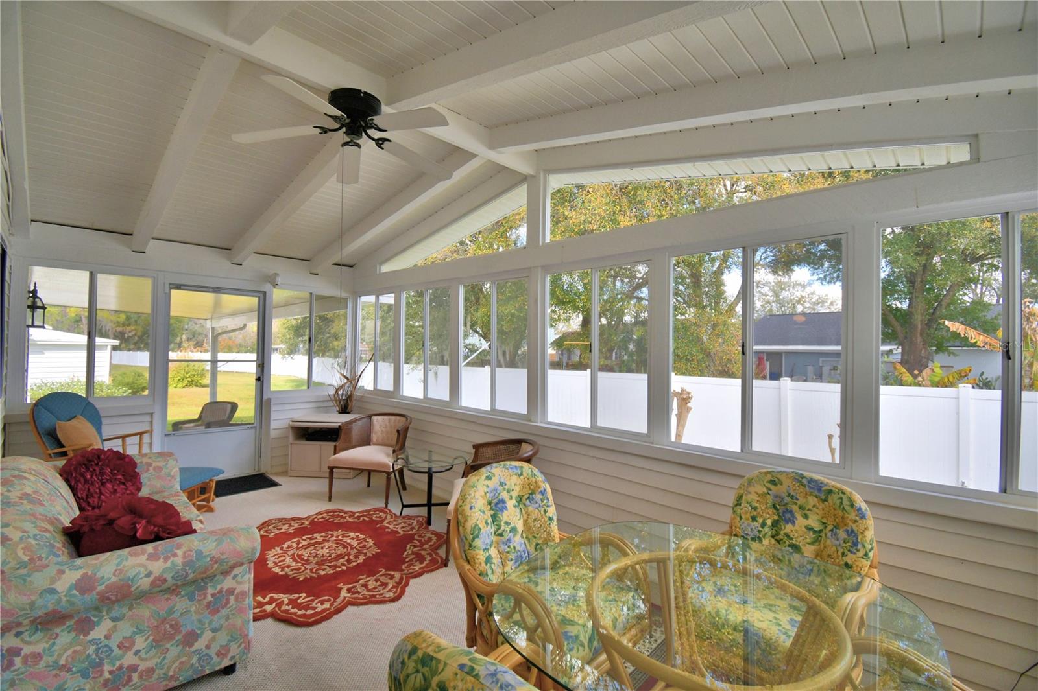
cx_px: 519
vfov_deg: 77.3
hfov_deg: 100.4
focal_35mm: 15
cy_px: 346
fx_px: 432
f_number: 4.5
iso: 200
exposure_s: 1/320
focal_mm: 10
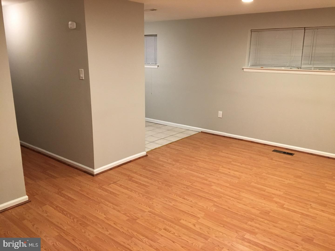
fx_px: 281
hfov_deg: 61.7
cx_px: 168
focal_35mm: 29
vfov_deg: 48.2
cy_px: 126
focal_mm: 4.15
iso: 125
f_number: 2.2
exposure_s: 1/30
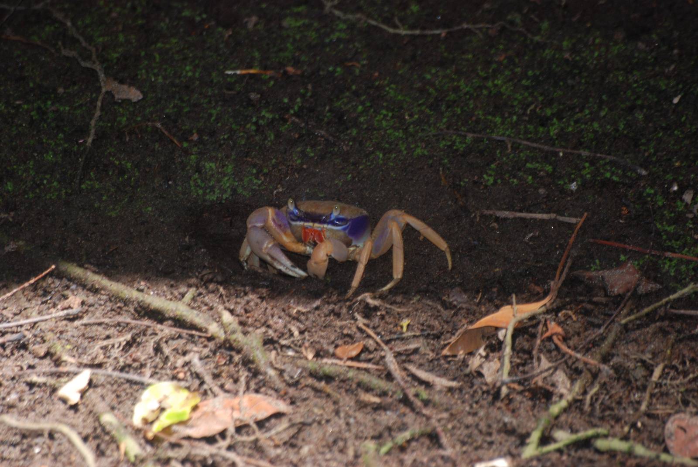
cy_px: 234
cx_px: 349
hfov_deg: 4.6
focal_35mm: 450
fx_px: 8735
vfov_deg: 3.1
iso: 400
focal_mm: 300
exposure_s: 1/160
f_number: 5.6
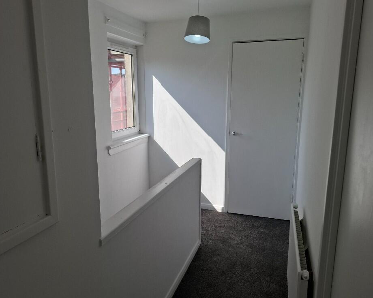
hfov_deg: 68.1
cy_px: 149
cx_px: 178
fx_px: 276
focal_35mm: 25
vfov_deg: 56.8
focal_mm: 5.54
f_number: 1.8
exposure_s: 1/864
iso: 50
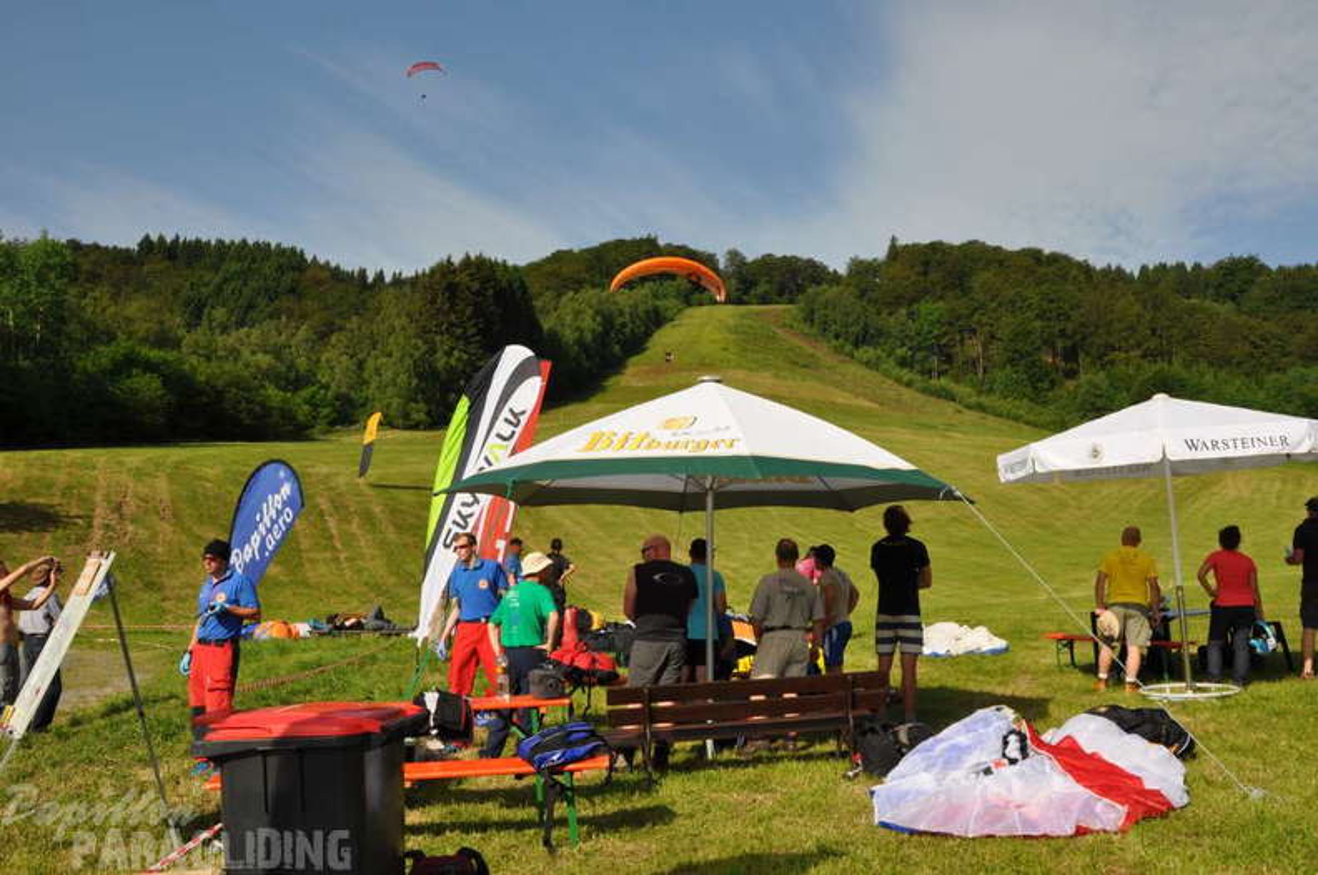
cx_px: 659
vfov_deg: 39.9
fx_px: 1207
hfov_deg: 57.3
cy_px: 438
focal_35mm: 33
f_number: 14
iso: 200
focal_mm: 22
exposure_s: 1/200
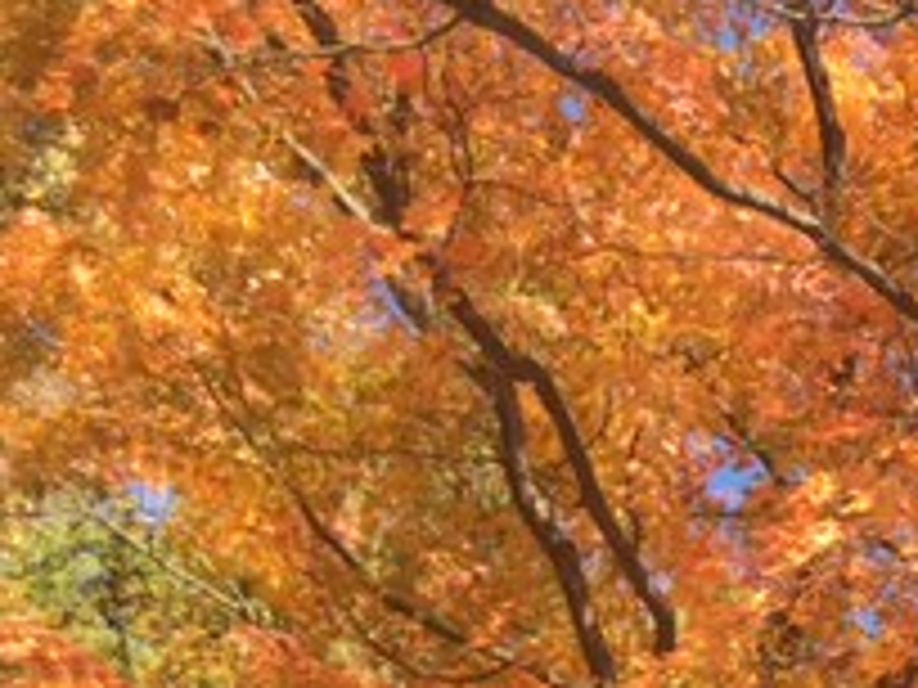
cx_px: 1328
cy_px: 1070
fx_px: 2413
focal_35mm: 91
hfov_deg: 19.2
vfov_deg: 14.9
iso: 25
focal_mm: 4.15
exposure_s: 1/289
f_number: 2.2
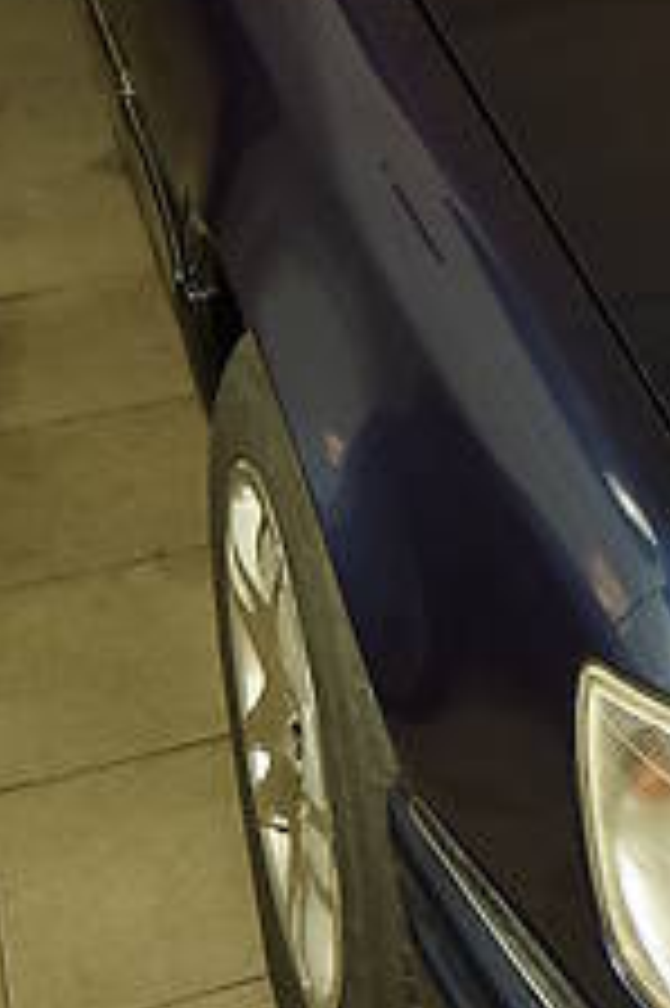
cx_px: 778
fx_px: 2097
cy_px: 58
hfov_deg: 17.4
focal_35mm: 75
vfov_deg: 25.9
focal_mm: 19
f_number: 3.5
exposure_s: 1/60
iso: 1600
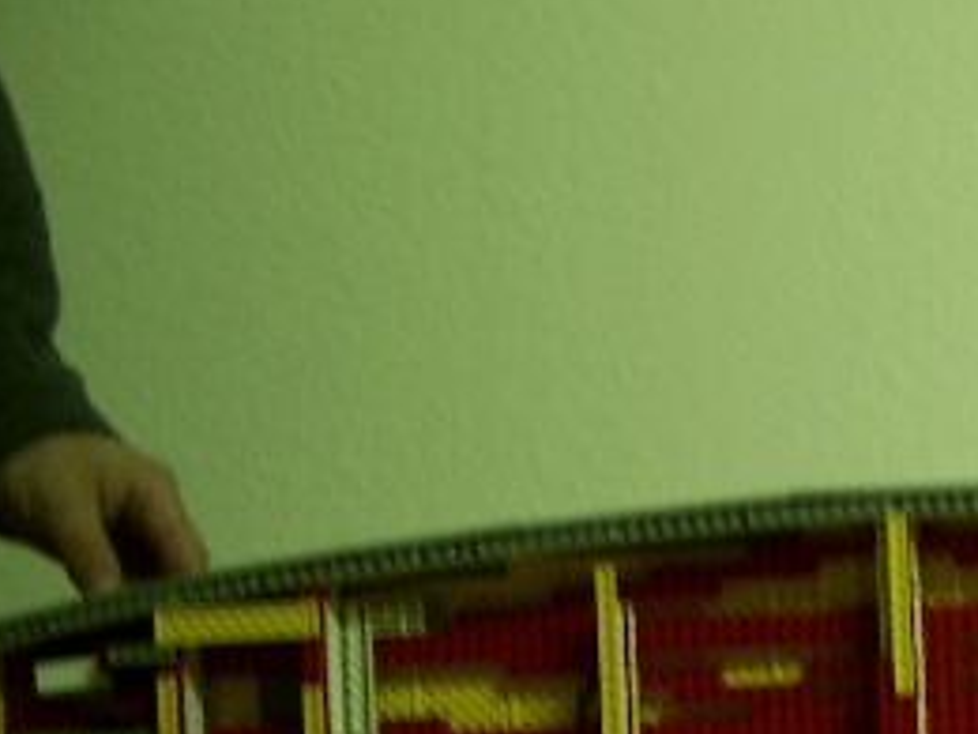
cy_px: 693
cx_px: 1113
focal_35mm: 91
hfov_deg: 20.4
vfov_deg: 16.0
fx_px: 2571
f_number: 2.6
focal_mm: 7.6
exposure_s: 1/8
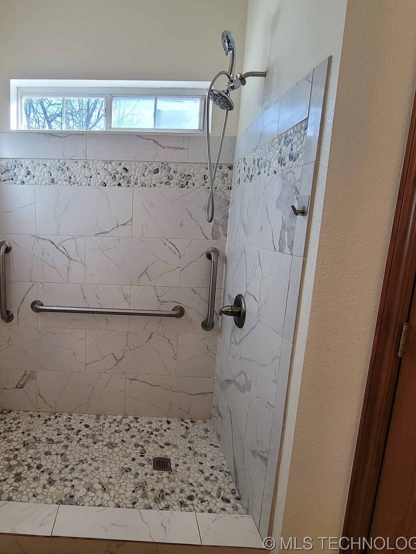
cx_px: 125
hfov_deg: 68.7
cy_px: 273
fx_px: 288
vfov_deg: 87.8
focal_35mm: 18
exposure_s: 1/120
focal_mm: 2.2
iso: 100
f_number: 2.2
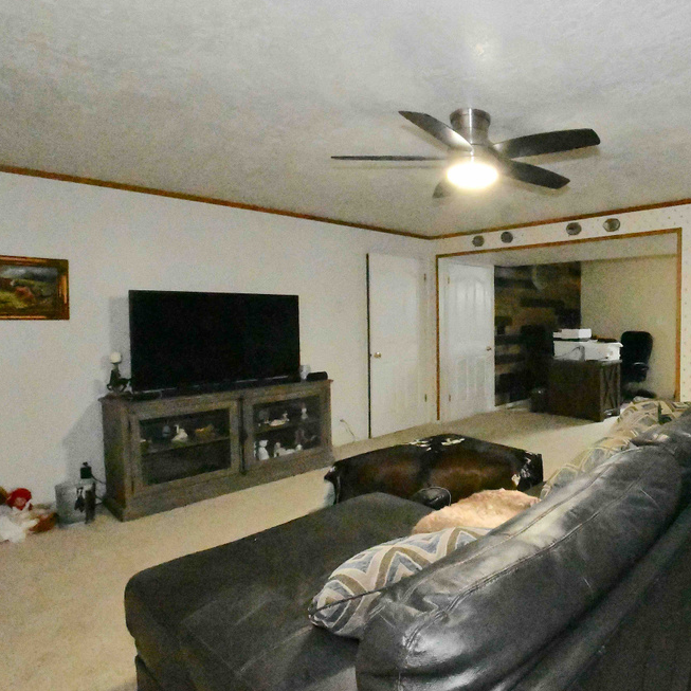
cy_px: 337
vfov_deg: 74.8
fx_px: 452
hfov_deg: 68.9
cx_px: 535
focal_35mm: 20
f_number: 20
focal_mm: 10
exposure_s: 1/60
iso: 51200
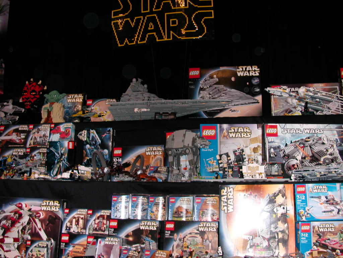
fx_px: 367
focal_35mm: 37
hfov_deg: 50.1
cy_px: 129
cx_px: 172
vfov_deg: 38.7
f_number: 2.7
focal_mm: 5.6
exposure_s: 1/59.9
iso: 117
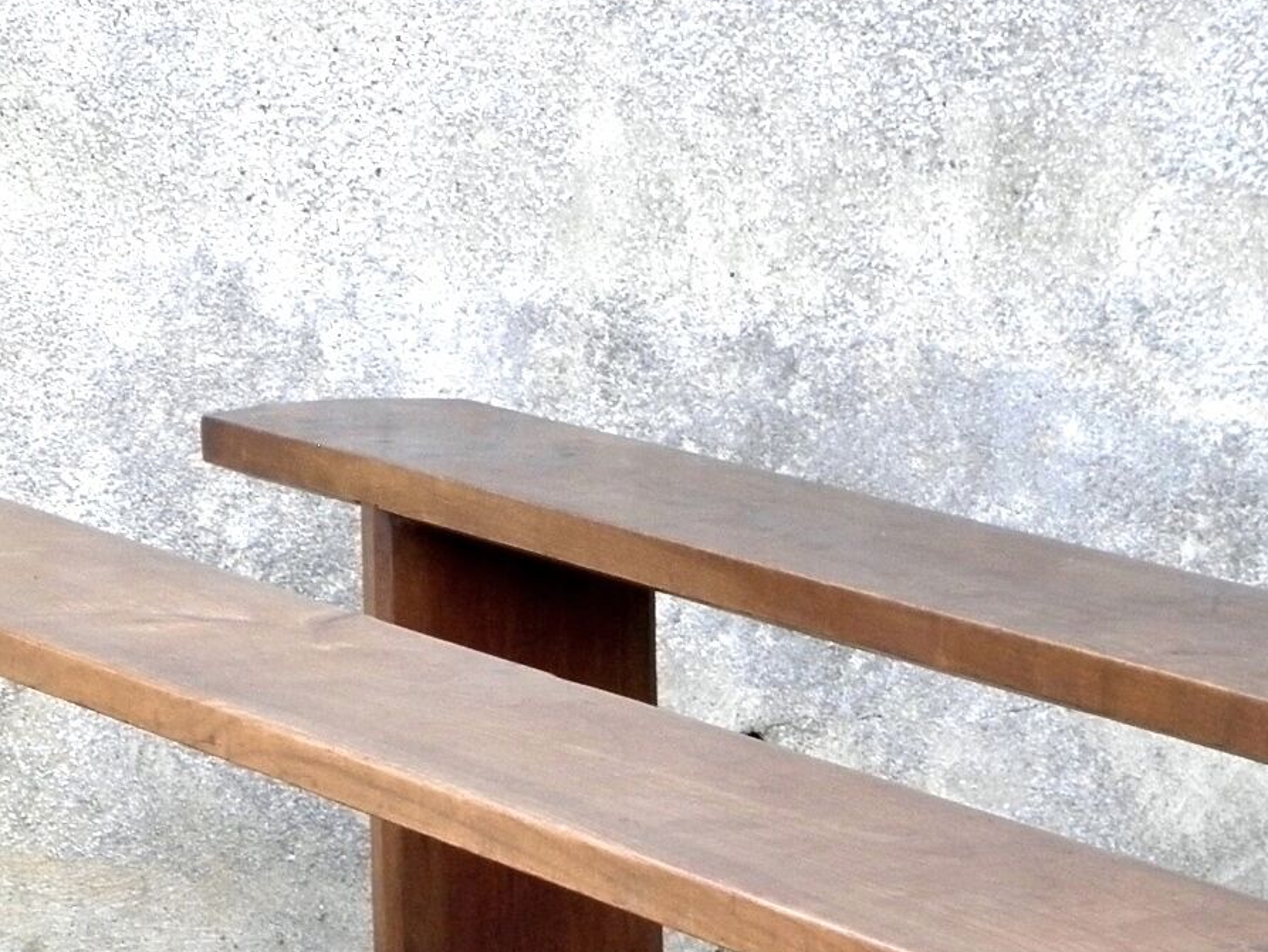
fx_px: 7144
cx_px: 1180
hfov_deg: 10.1
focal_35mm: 195
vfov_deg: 7.5
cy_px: 1299
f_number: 4.3
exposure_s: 1/30
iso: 200
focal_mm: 12.2
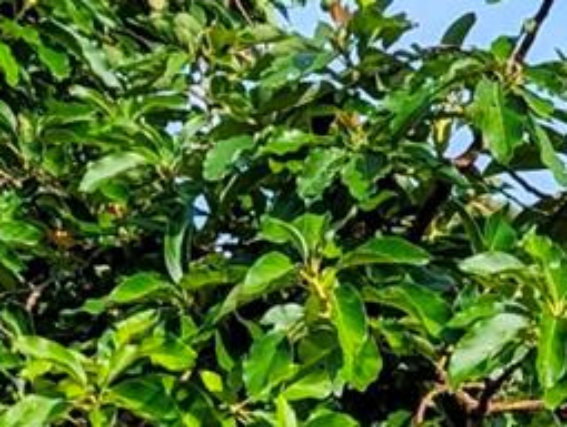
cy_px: 1139
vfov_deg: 7.1
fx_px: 3149
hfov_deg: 10.2
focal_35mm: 192
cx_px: 598
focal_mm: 6.81
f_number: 1.85
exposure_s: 1/1887
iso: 45
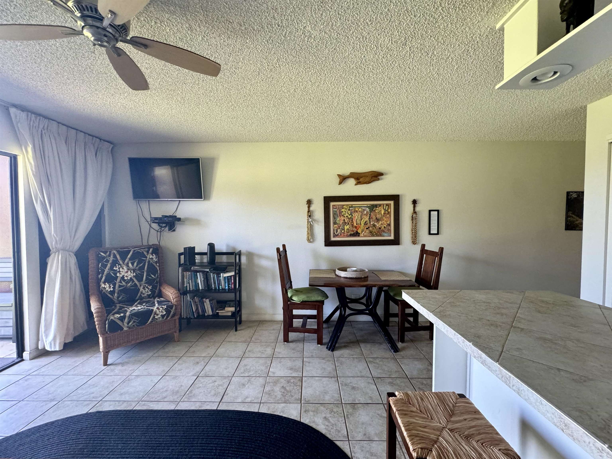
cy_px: 230
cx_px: 306
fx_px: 248
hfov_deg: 102.1
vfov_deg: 85.7
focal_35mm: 14
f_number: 2.2
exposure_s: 1/99
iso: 250
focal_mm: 2.22
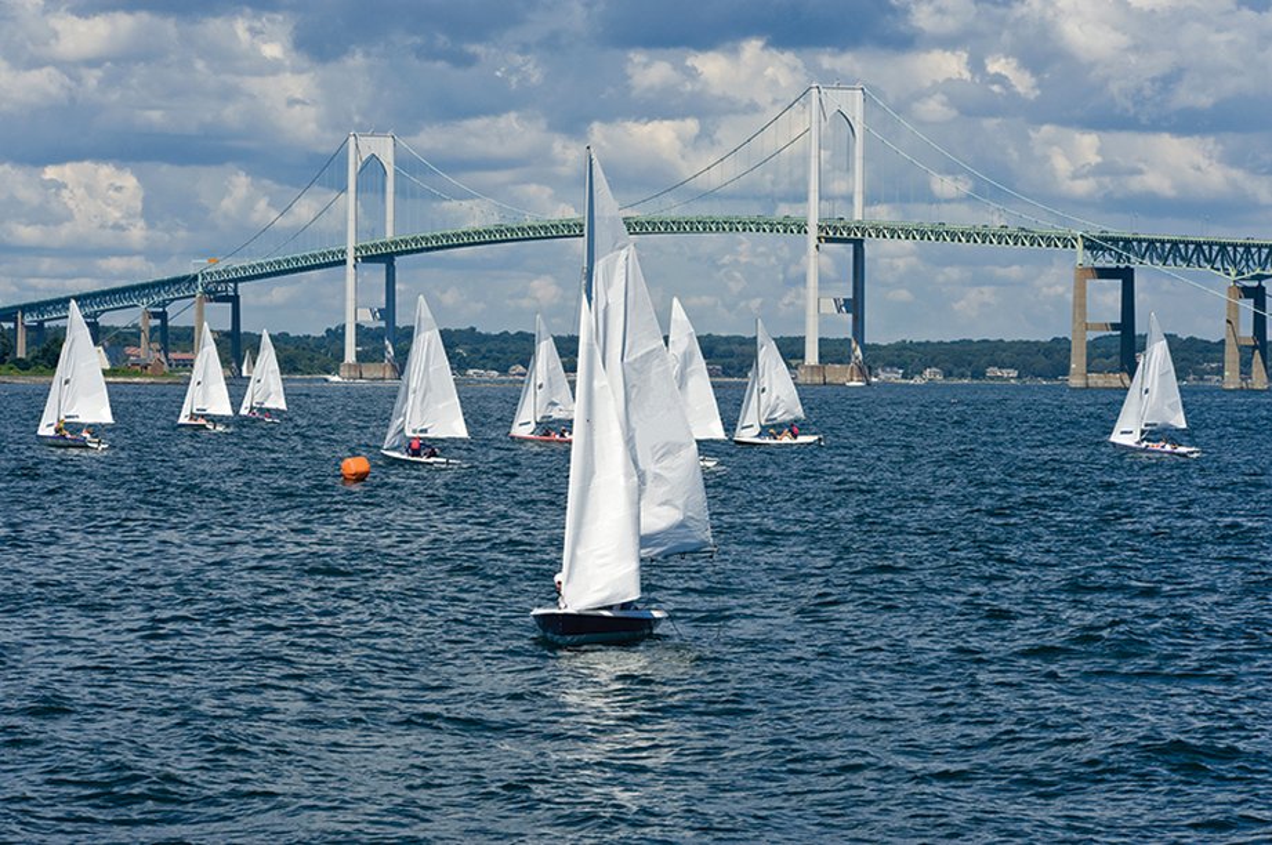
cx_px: 636
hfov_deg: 14.2
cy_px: 422
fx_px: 5118
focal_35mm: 145
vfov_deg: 9.4
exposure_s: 1/320
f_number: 18
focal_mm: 145
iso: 400
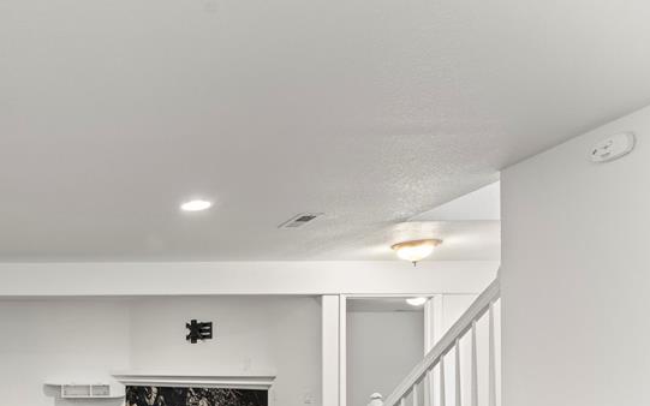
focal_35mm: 27
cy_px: 371
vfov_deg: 42.0
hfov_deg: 57.9
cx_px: 56
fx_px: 478
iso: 800
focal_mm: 14
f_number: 8
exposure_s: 1.3
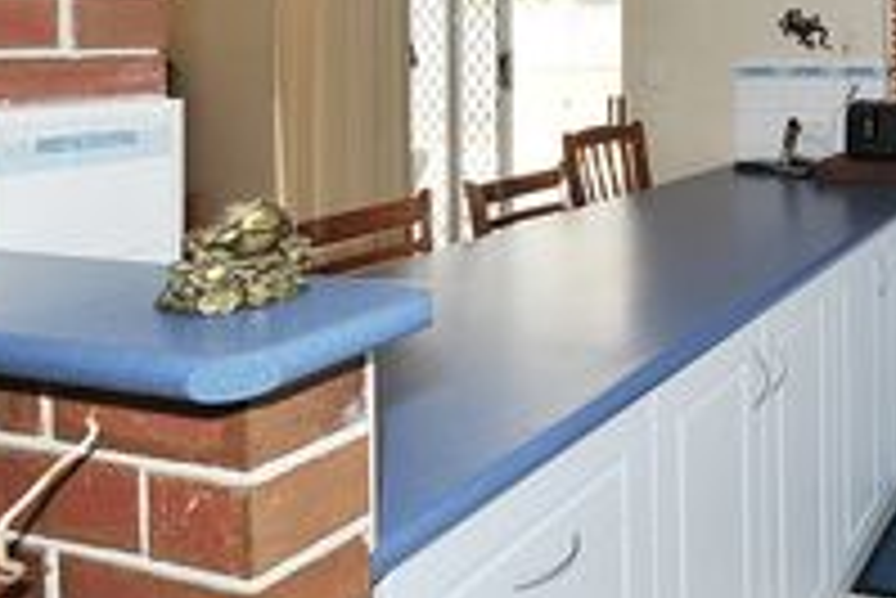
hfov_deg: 46.4
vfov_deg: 36.8
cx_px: 923
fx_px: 822
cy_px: 29
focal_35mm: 33
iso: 200
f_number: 14
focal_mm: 14
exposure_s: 1/15
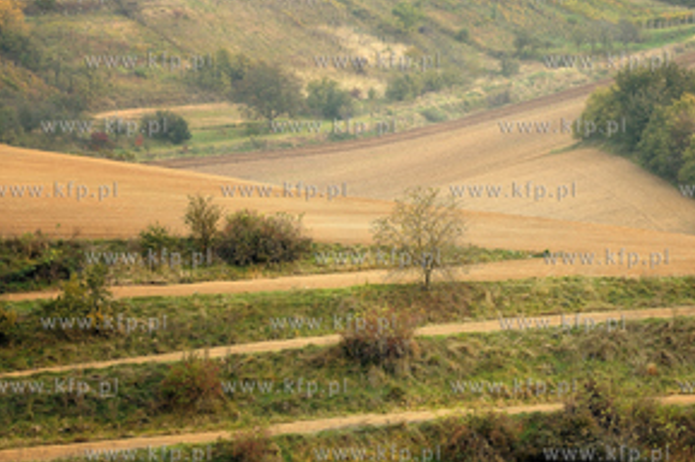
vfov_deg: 4.9
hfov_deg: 7.4
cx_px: 462
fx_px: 5342
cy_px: 289
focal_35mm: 277
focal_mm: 200
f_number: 9
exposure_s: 1/125
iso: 200
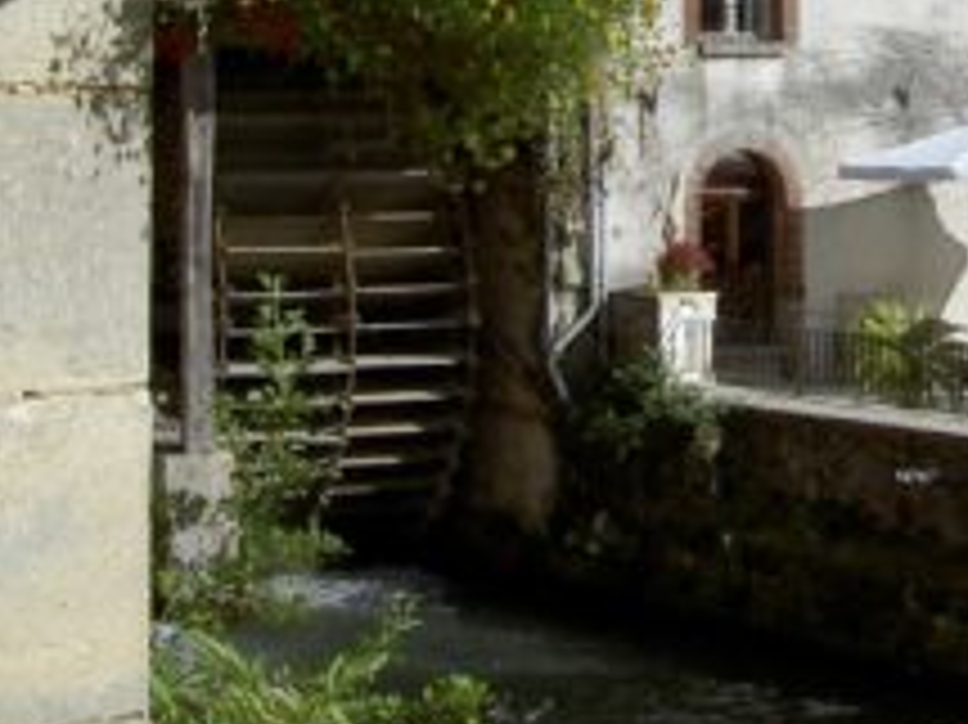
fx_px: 3046
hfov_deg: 18.0
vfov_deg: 13.3
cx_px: 698
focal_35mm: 109
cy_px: -72
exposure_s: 1/625
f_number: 4.7
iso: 100
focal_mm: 8
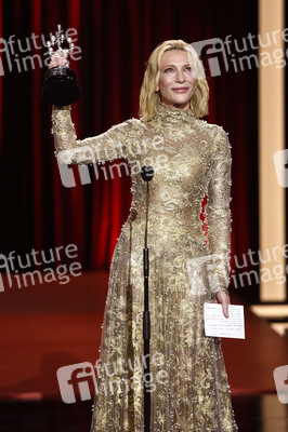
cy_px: 216
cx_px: 144
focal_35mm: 170
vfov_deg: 12.1
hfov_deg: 8.1
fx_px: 2043
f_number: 4
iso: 2000
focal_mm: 170
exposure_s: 1/500
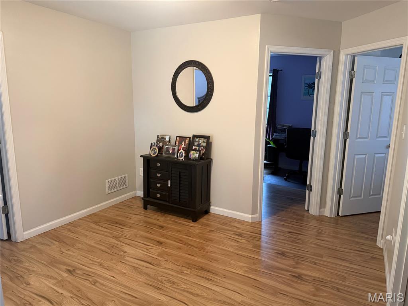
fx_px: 283
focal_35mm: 24
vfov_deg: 56.8
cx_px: 204
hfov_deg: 71.6
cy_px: 153
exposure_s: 1/60
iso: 640
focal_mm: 6.76
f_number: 1.78
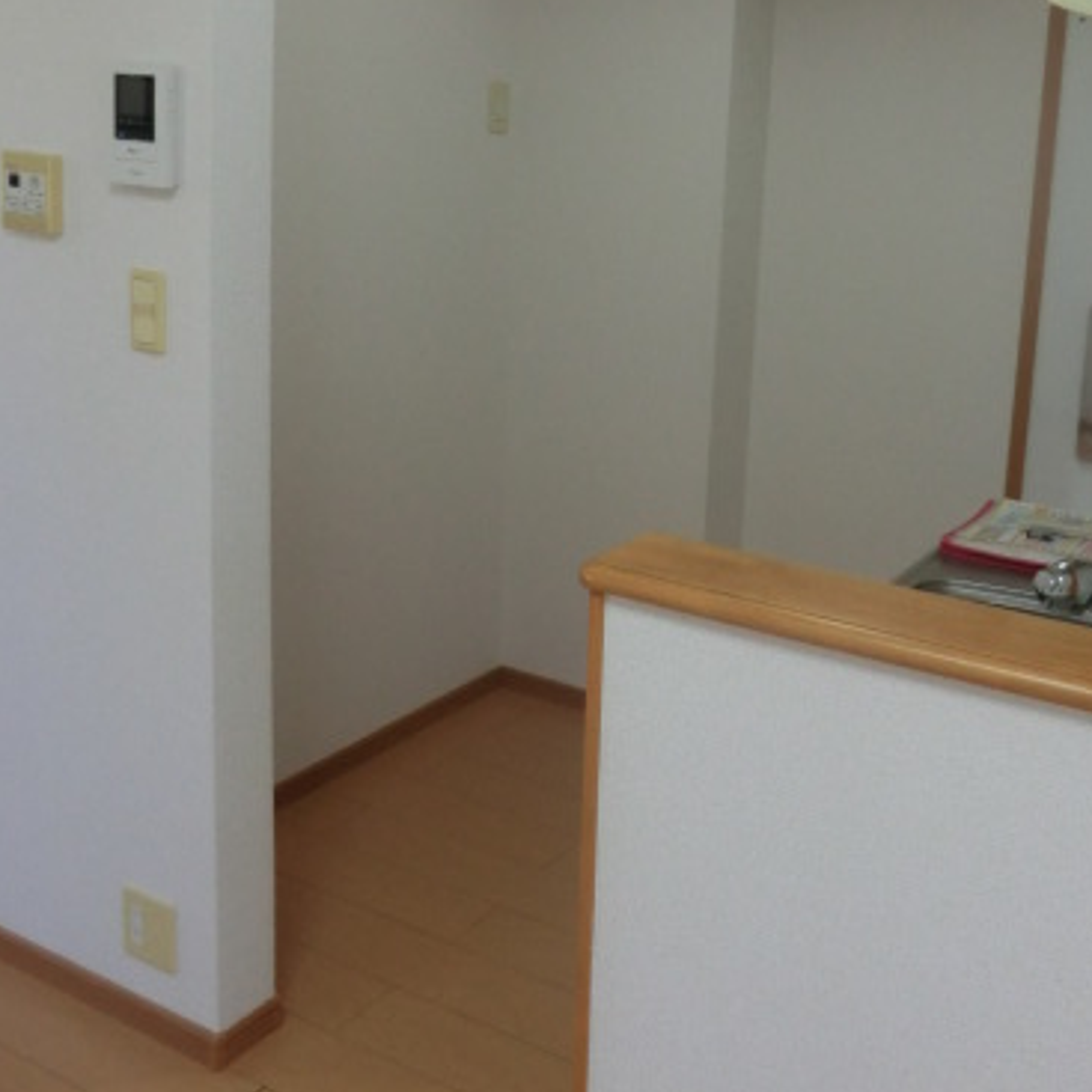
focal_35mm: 37
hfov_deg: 44.4
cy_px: 351
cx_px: 705
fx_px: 1321
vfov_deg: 44.2
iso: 160
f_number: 3.2
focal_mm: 4.3
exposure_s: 1/60
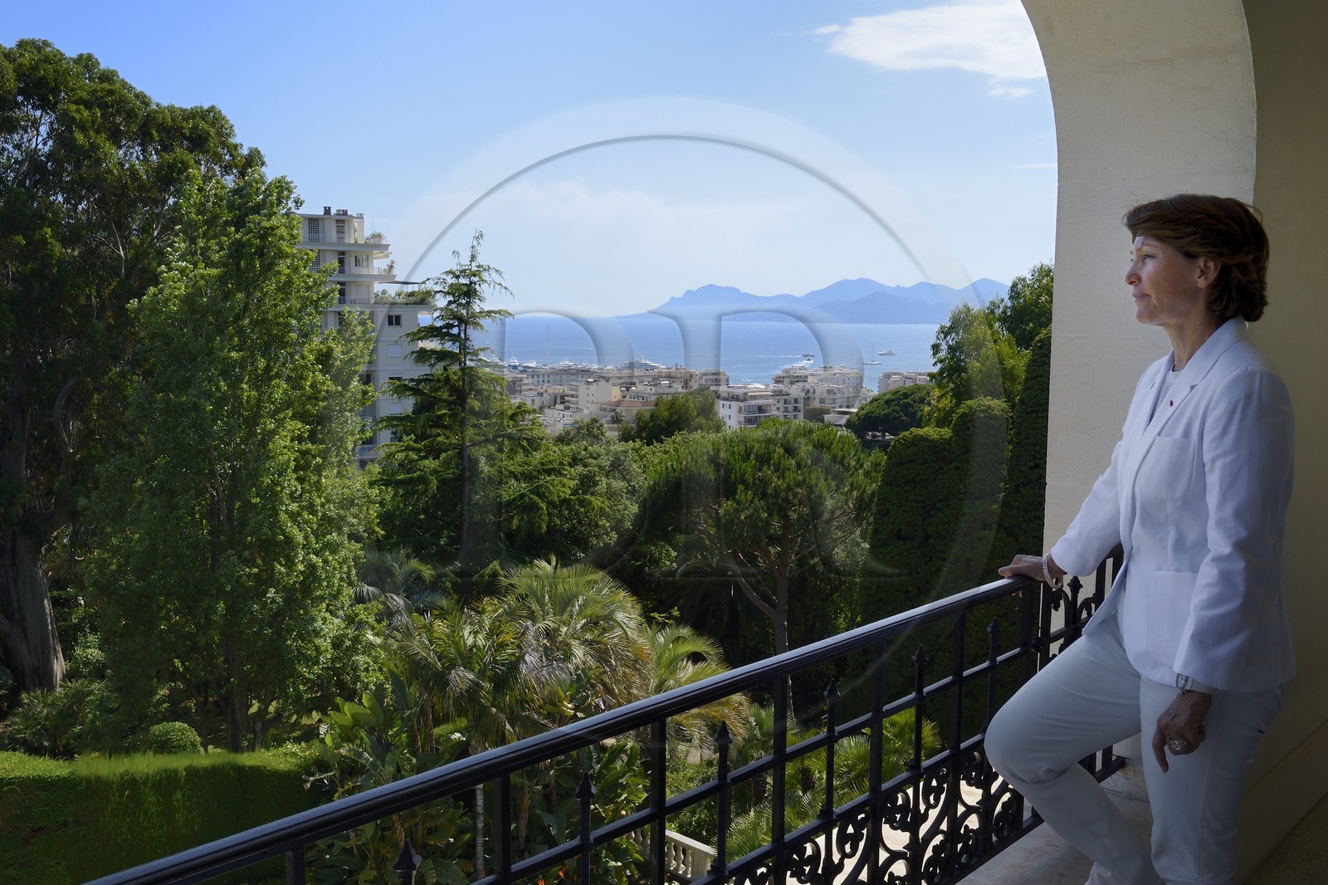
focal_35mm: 27
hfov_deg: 67.4
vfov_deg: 47.9
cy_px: 442
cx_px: 664
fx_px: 996
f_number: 14
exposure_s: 1/160
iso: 200
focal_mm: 27
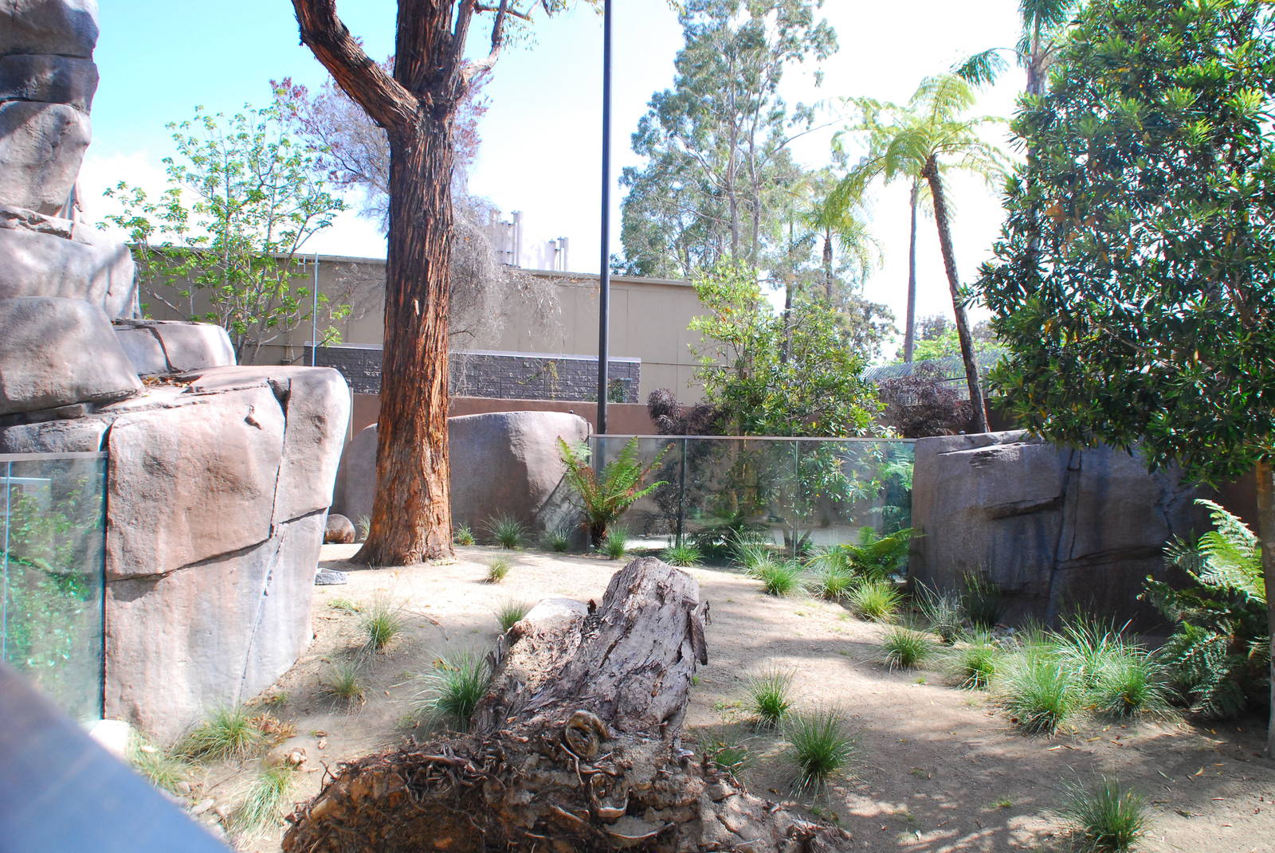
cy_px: 426
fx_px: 957
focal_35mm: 27
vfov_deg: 48.0
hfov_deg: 67.3
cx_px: 638
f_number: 9
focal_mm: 18
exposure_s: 1/320
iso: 800
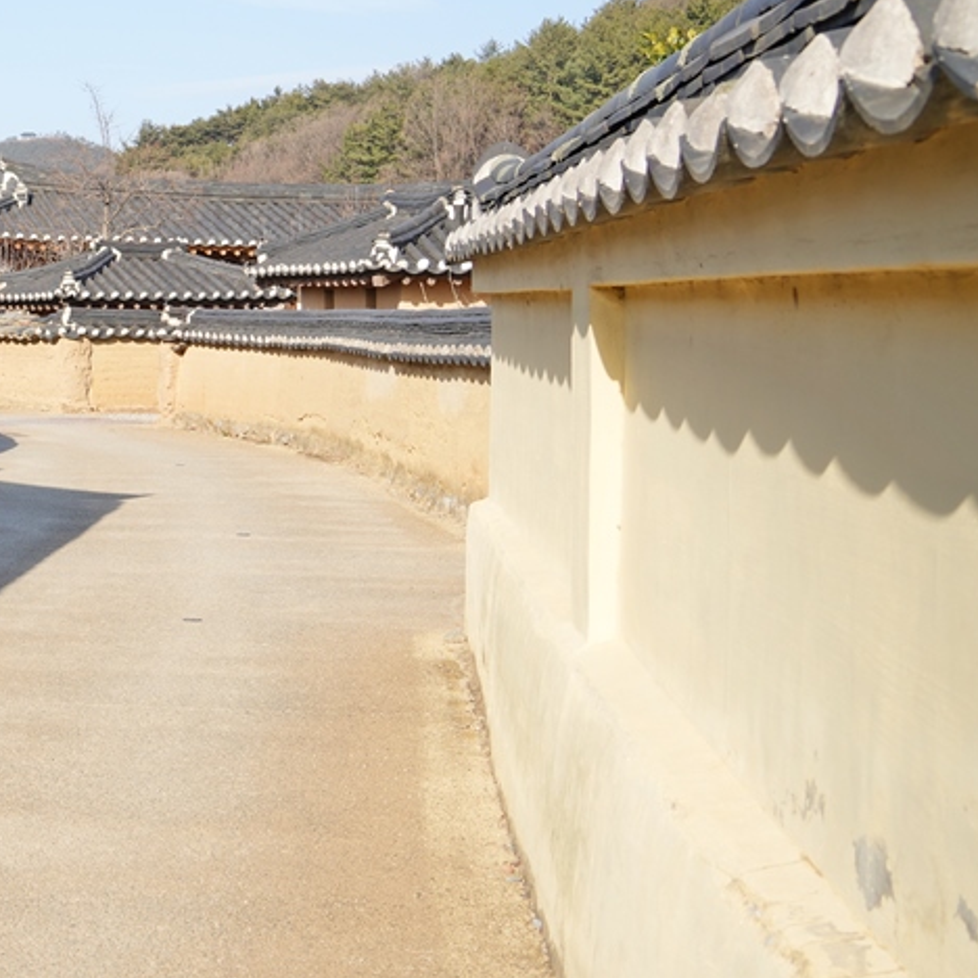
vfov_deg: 28.0
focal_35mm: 61
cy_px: 343
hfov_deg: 25.2
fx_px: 1950
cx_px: -213
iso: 100
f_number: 5.6
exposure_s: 1/320
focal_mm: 28
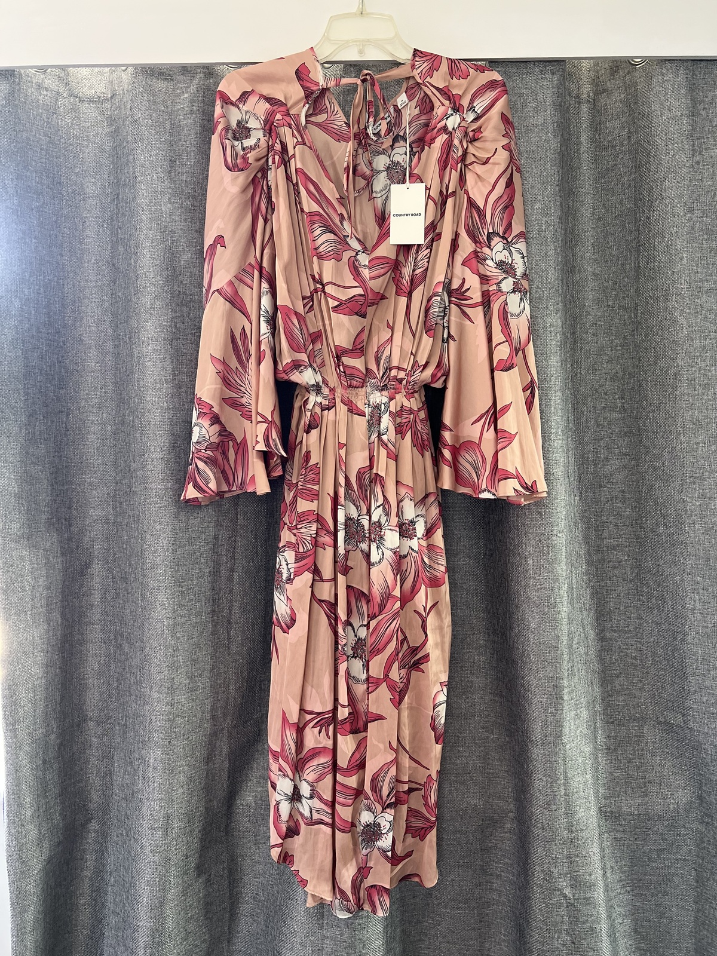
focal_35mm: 26
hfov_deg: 53.1
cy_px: 478
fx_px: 718
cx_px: 358
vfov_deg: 67.3
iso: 320
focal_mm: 5.7
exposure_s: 1/60
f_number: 1.5
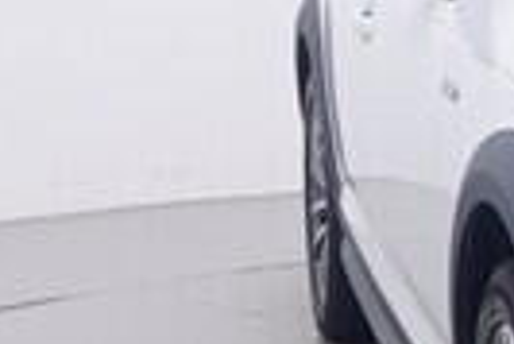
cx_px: 788
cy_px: 112
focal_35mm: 174
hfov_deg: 11.3
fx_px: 2485
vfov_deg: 7.9
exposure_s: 1/80
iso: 200
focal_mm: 15
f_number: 5
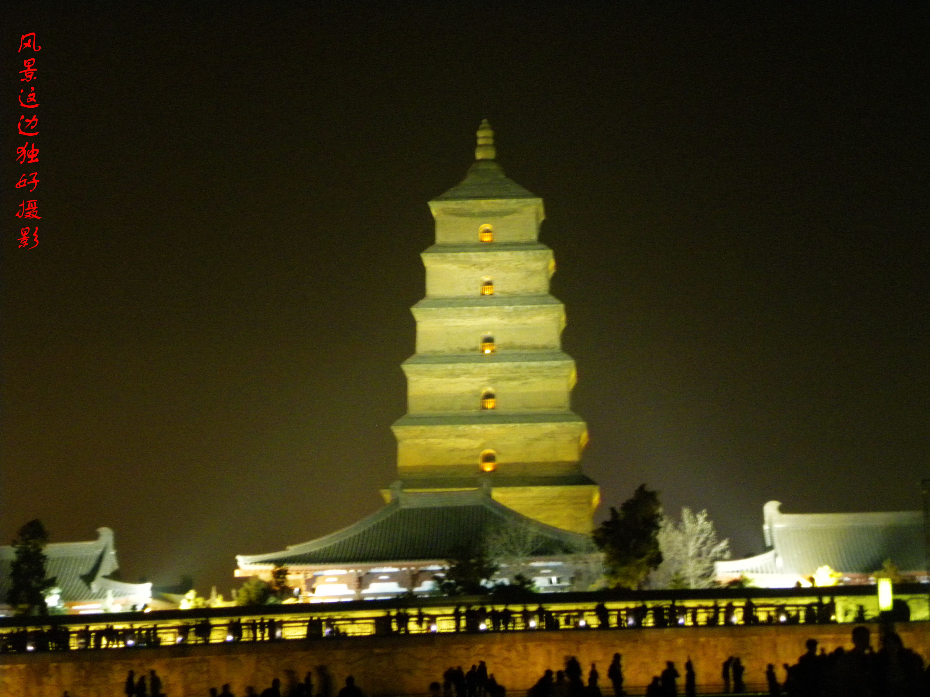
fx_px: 2821
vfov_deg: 14.1
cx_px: 465
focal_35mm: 105
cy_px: 348
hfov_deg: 18.7
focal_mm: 18.8
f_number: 4
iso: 400
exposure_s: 1/4
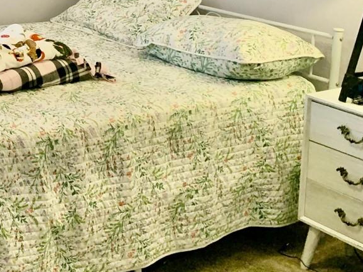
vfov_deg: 19.5
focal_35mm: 72
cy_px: -34
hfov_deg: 23.5
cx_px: -125
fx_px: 755
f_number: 1.8
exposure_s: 1/60
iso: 200
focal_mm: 4.25
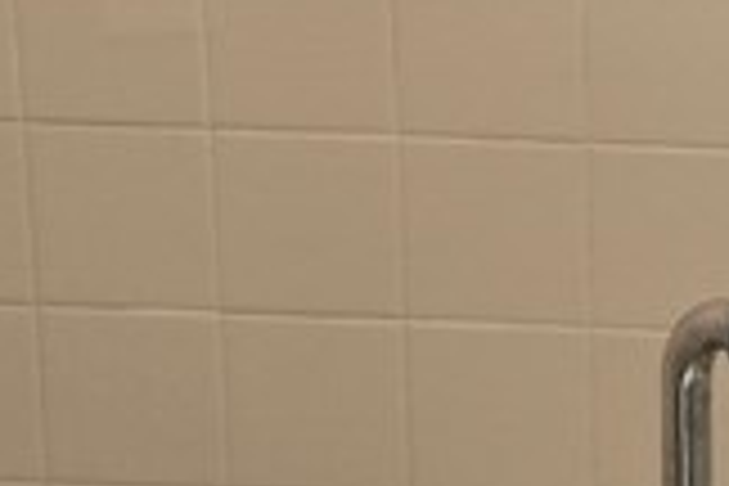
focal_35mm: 151
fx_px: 3058
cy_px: 374
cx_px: 1170
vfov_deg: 9.1
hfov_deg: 12.7
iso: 400
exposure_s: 1/120
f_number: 1.7
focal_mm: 6.3
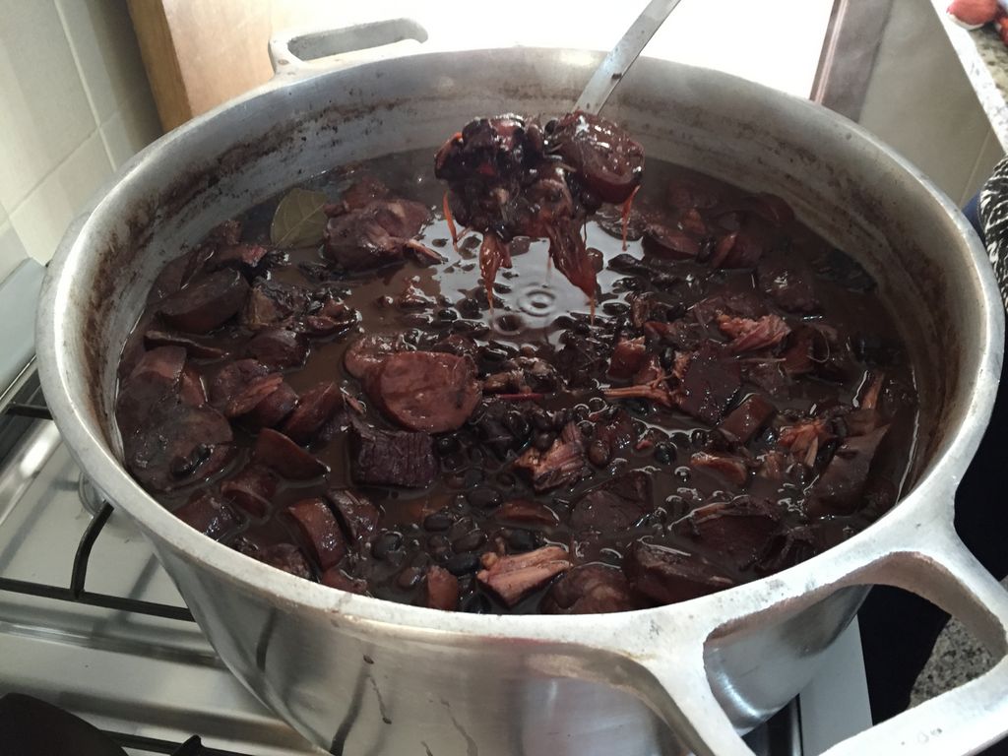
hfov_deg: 61.7
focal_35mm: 29
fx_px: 844
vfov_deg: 48.2
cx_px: 504
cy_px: 378
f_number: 2.2
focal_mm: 4.15
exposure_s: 1/30
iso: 200
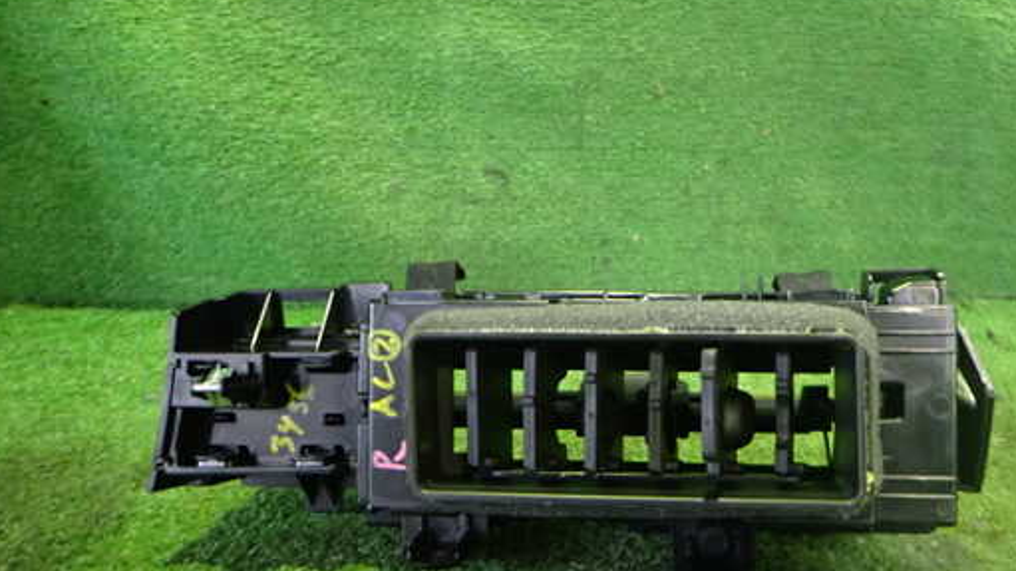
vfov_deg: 36.3
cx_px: 573
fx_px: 862
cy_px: 370
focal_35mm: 32
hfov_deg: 60.8
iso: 800
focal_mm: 4.5
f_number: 2
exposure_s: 1/25
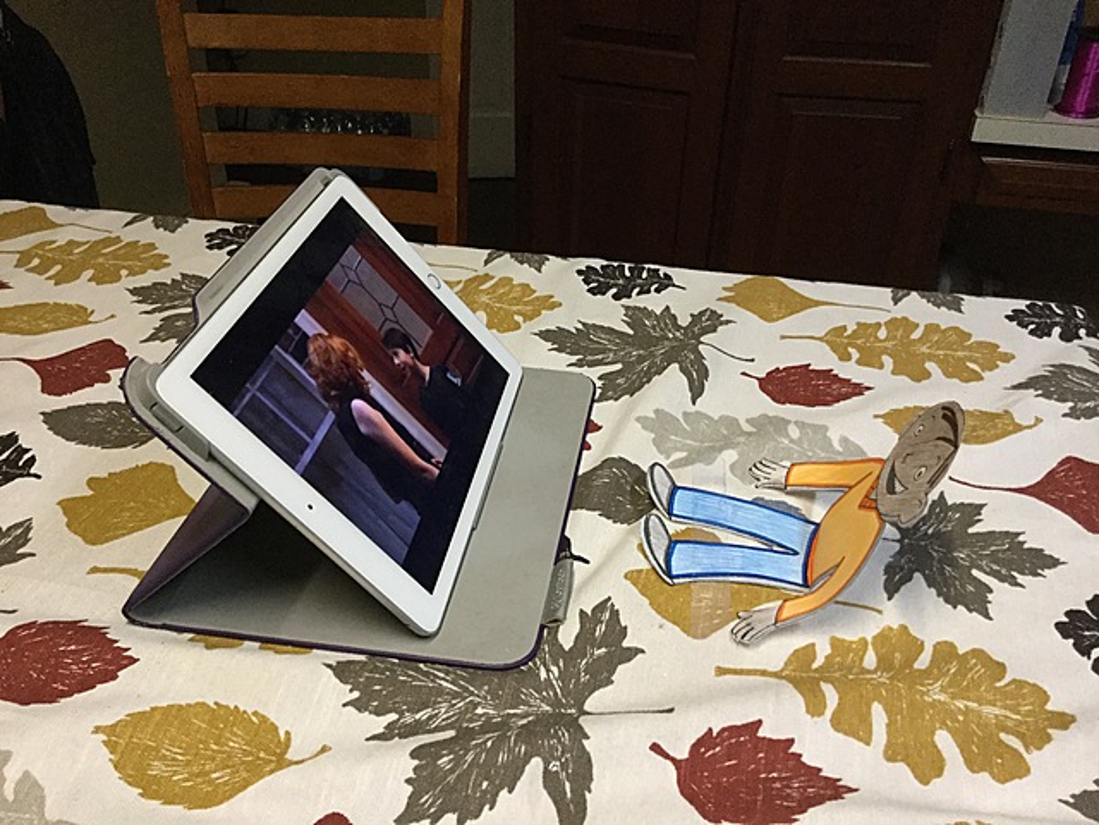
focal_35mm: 31
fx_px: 984
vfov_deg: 45.4
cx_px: 550
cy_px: 412
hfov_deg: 58.4
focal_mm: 3.3
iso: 200
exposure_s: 1/24
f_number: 2.4
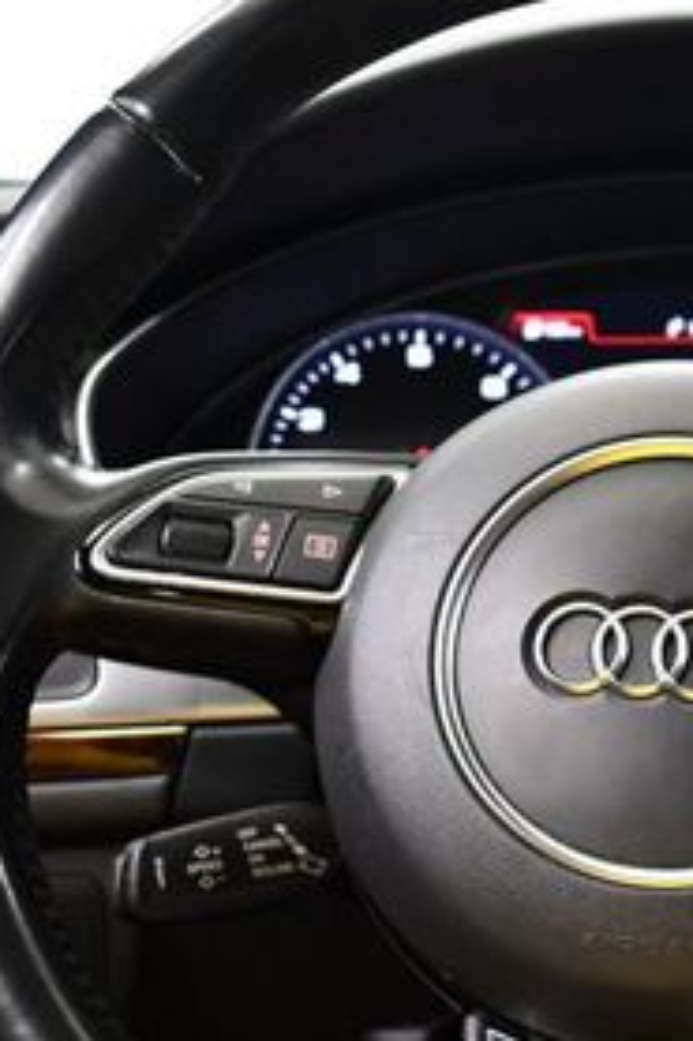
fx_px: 2399
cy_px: 588
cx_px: 850
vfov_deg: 24.5
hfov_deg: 15.8
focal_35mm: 83
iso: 3200
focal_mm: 18
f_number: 3.5
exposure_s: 1/100
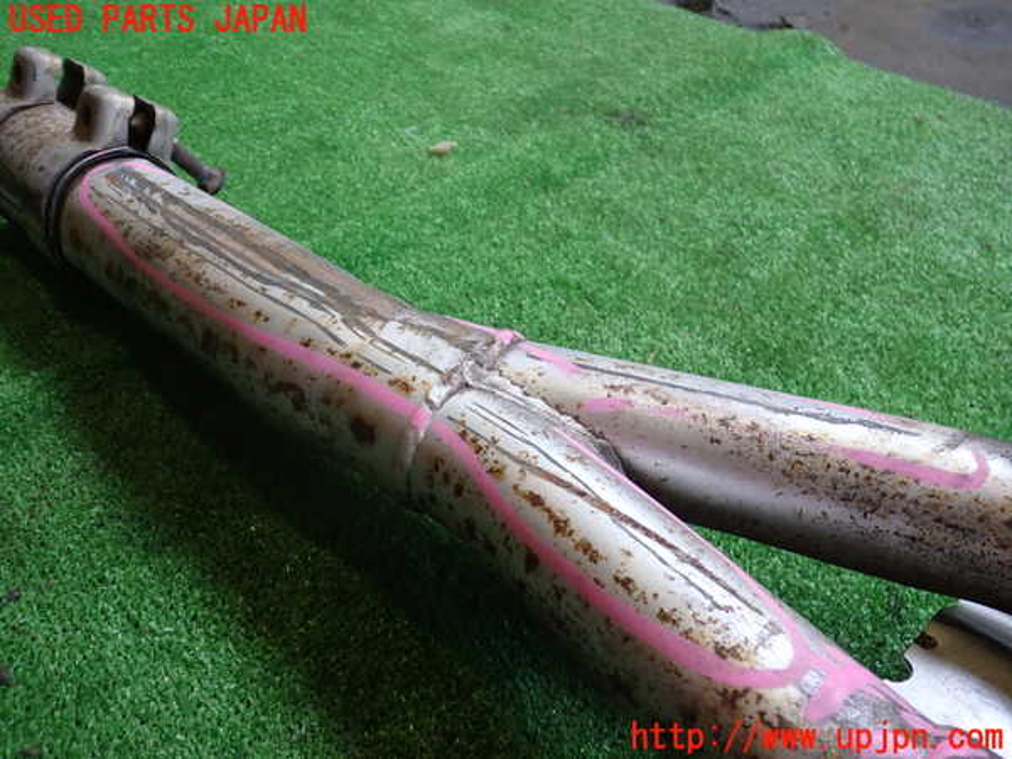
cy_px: 380
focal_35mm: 30
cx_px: 506
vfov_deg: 46.8
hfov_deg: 60.0
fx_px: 877
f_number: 2.3
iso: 200
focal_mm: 5.4
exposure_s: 1/125
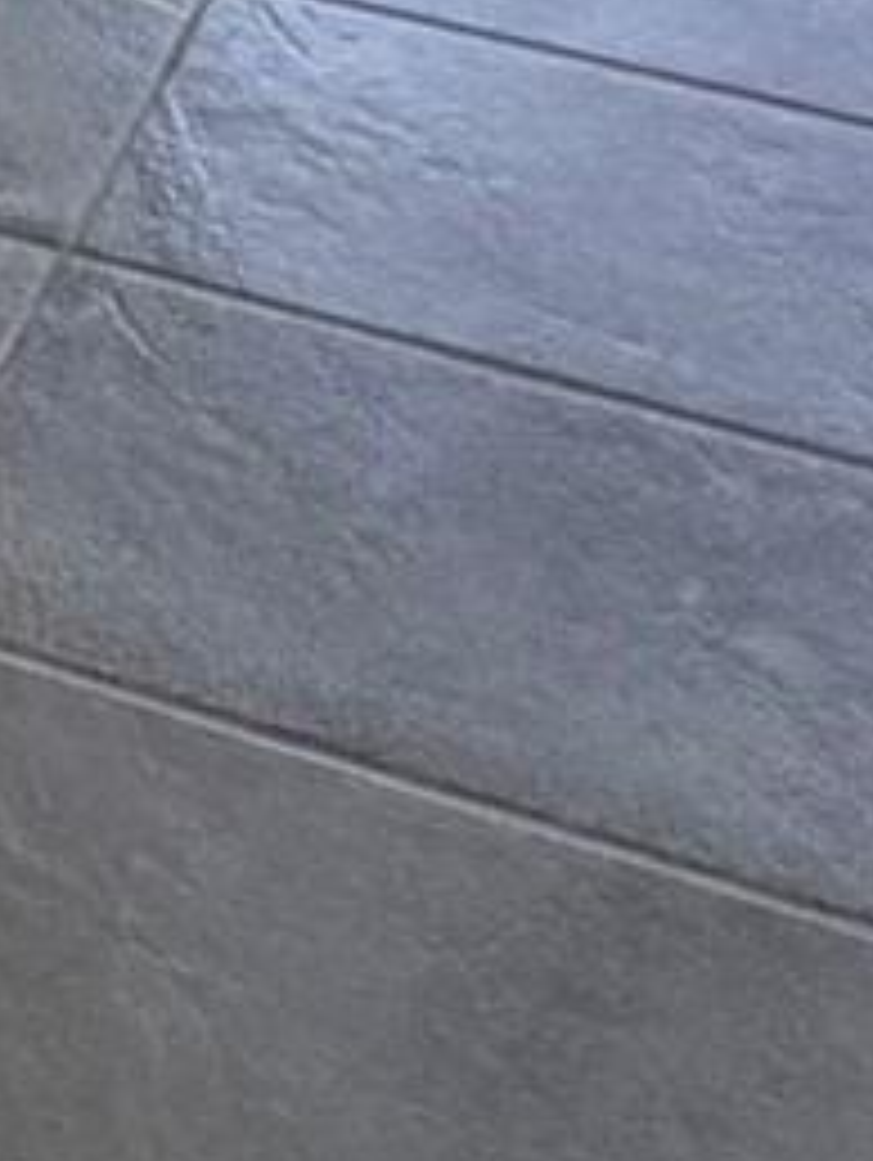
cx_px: -189
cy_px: -1620
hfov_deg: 13.0
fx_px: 3726
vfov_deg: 13.2
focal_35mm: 111
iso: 320
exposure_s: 1/121
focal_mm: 2.22
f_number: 2.2
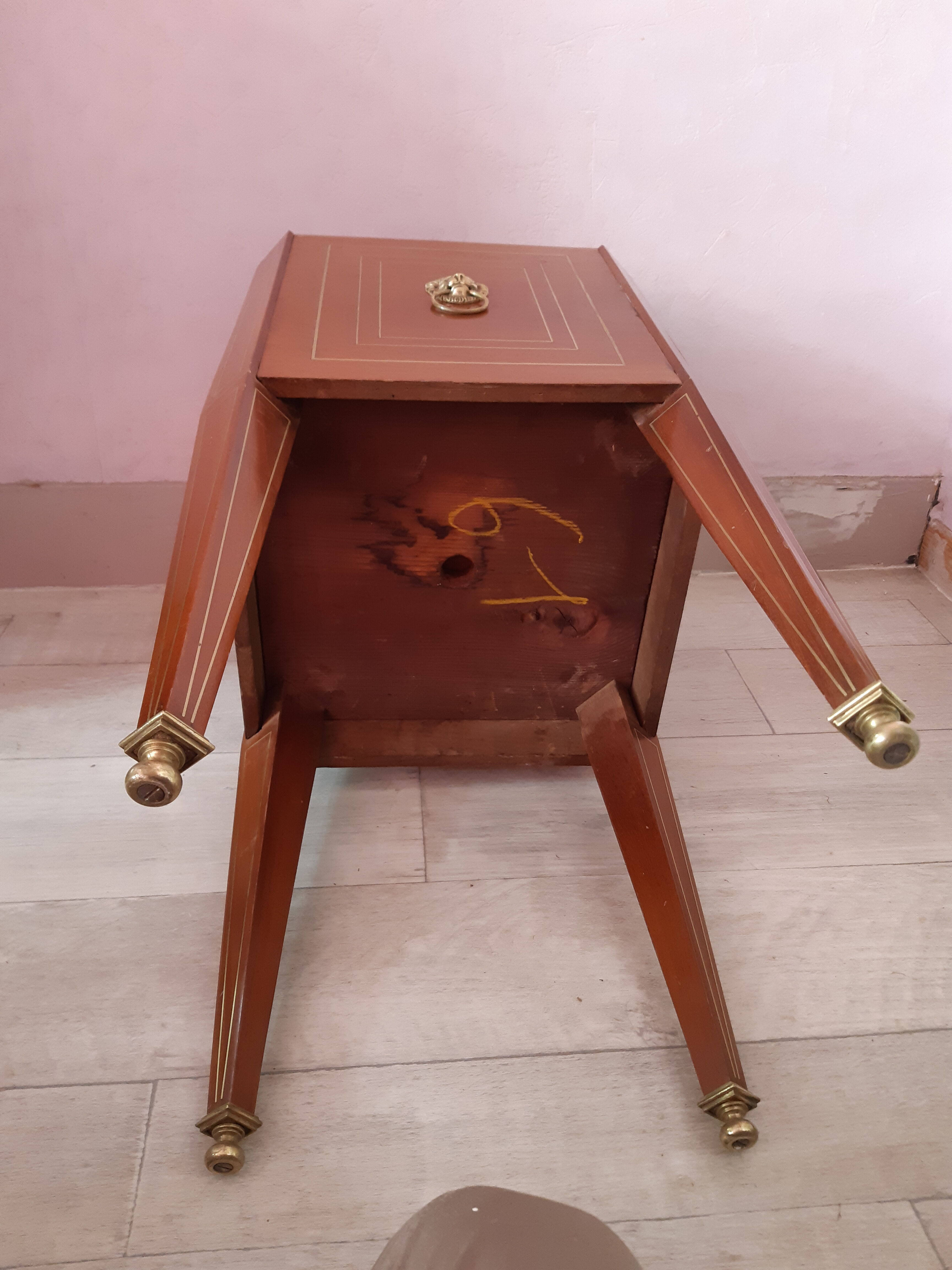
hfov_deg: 53.1
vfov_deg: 67.3
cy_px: 635
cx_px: 476
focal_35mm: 26
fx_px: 953
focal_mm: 3.93
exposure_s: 1/50
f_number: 1.7
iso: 200
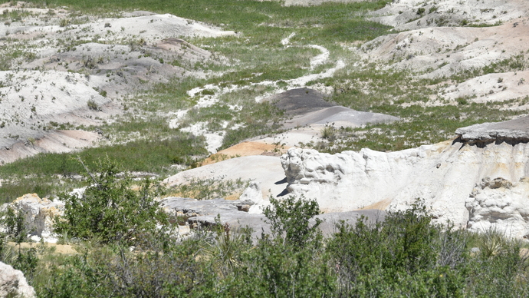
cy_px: 48
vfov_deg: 5.0
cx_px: 445
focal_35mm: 243
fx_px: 3408
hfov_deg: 8.9
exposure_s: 1/320
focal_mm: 125
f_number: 9
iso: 100
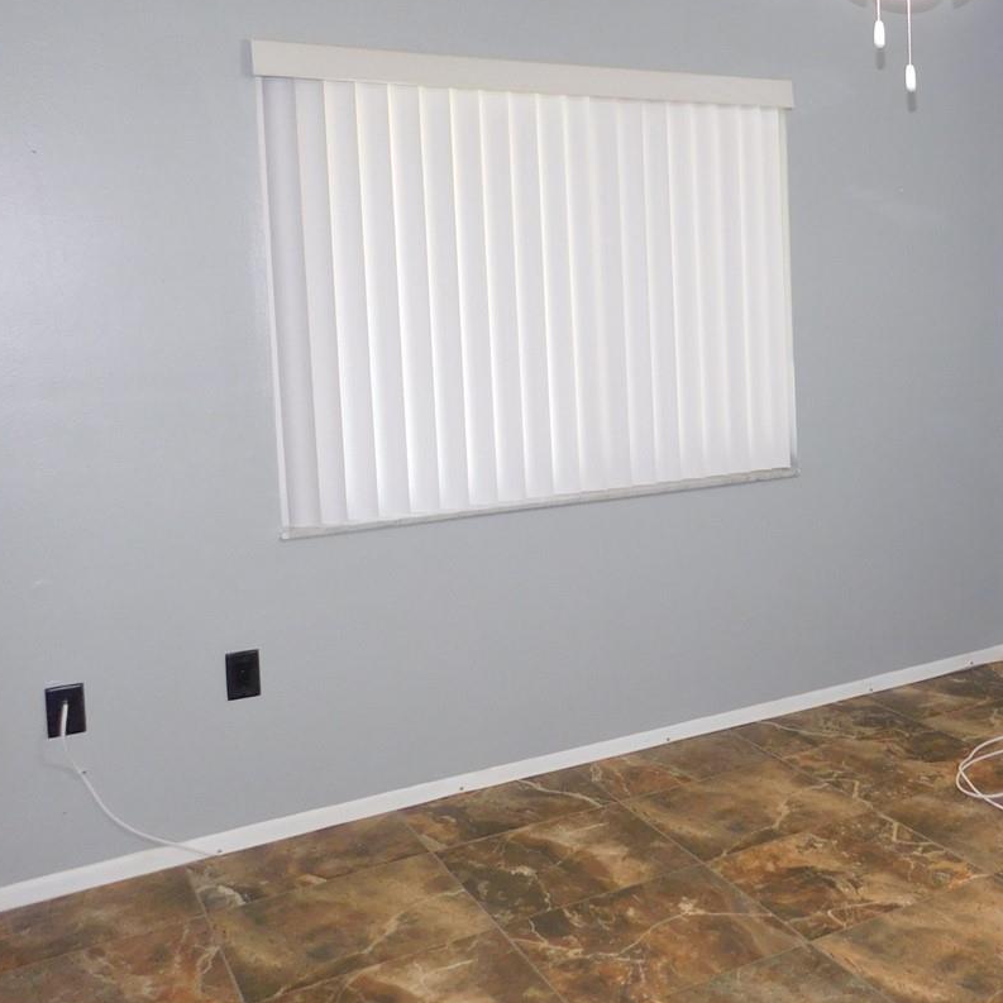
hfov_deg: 36.9
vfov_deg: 40.6
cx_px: 994
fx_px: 1344
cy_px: 377
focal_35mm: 41
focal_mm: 4
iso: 200
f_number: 3
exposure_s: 1/30
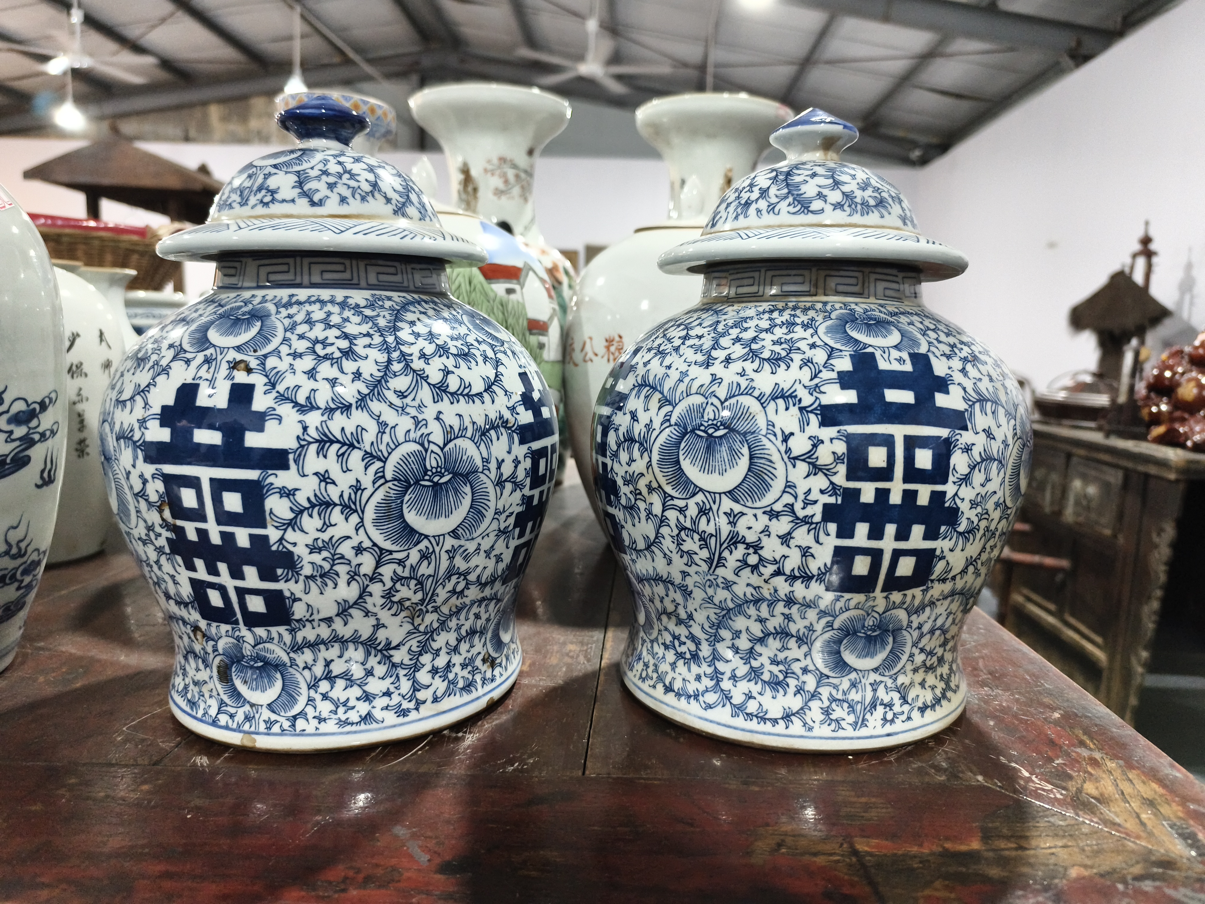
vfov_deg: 58.9
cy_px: 452
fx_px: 801
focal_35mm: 23
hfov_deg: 73.9
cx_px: 602
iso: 686
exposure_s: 1/100
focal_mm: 5.6
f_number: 1.57
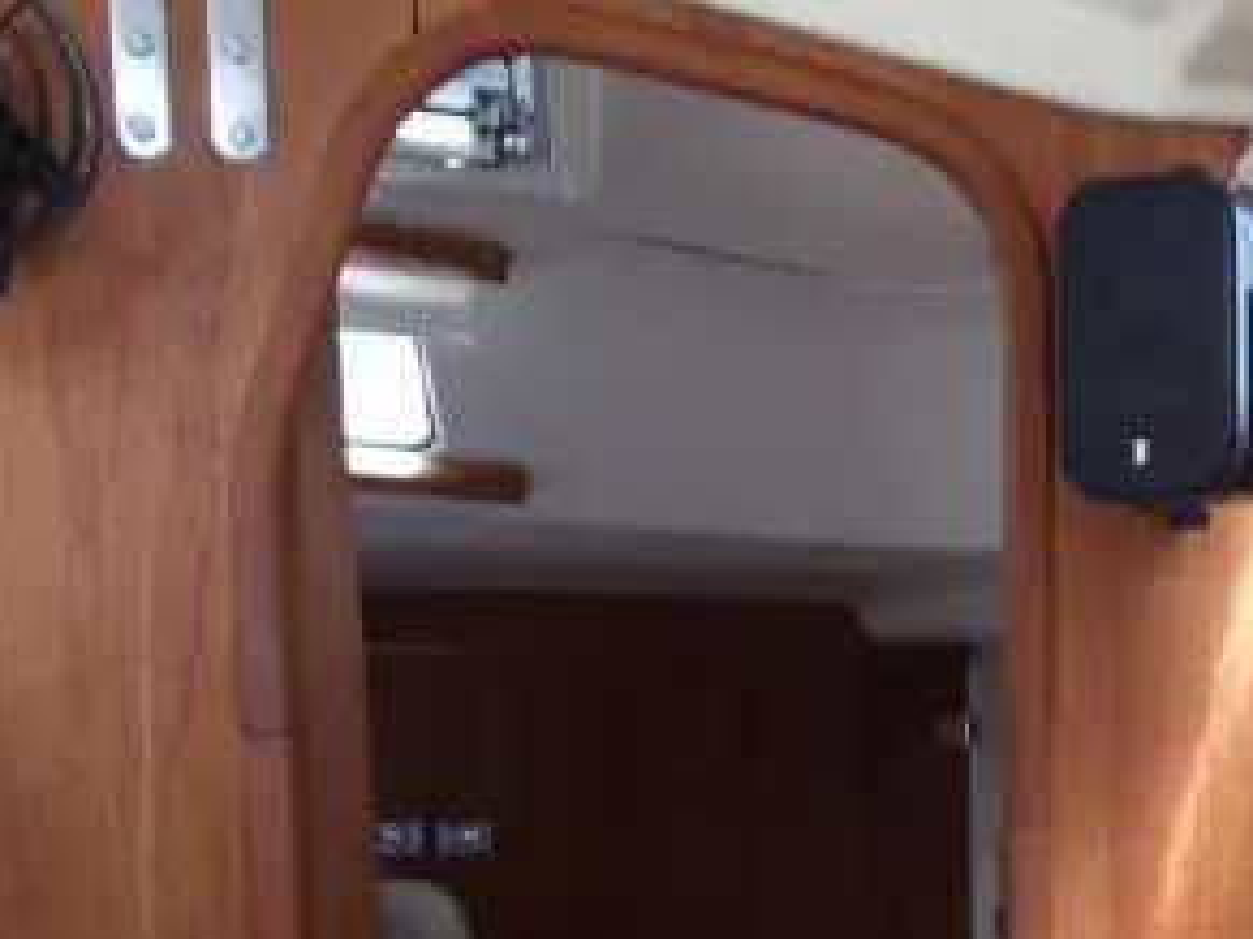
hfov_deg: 15.9
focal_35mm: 121
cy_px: 1223
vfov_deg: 11.9
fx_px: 4378
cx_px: 1292
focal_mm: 6
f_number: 3.5
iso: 100
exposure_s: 1/40
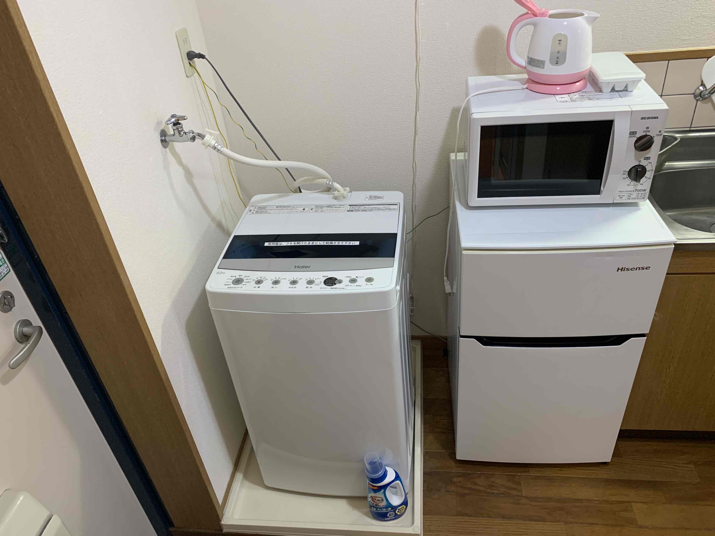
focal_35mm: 26
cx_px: 358
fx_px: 537
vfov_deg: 53.1
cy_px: 268
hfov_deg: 67.3
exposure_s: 1/60
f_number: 1.8
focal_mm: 4.25
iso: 250
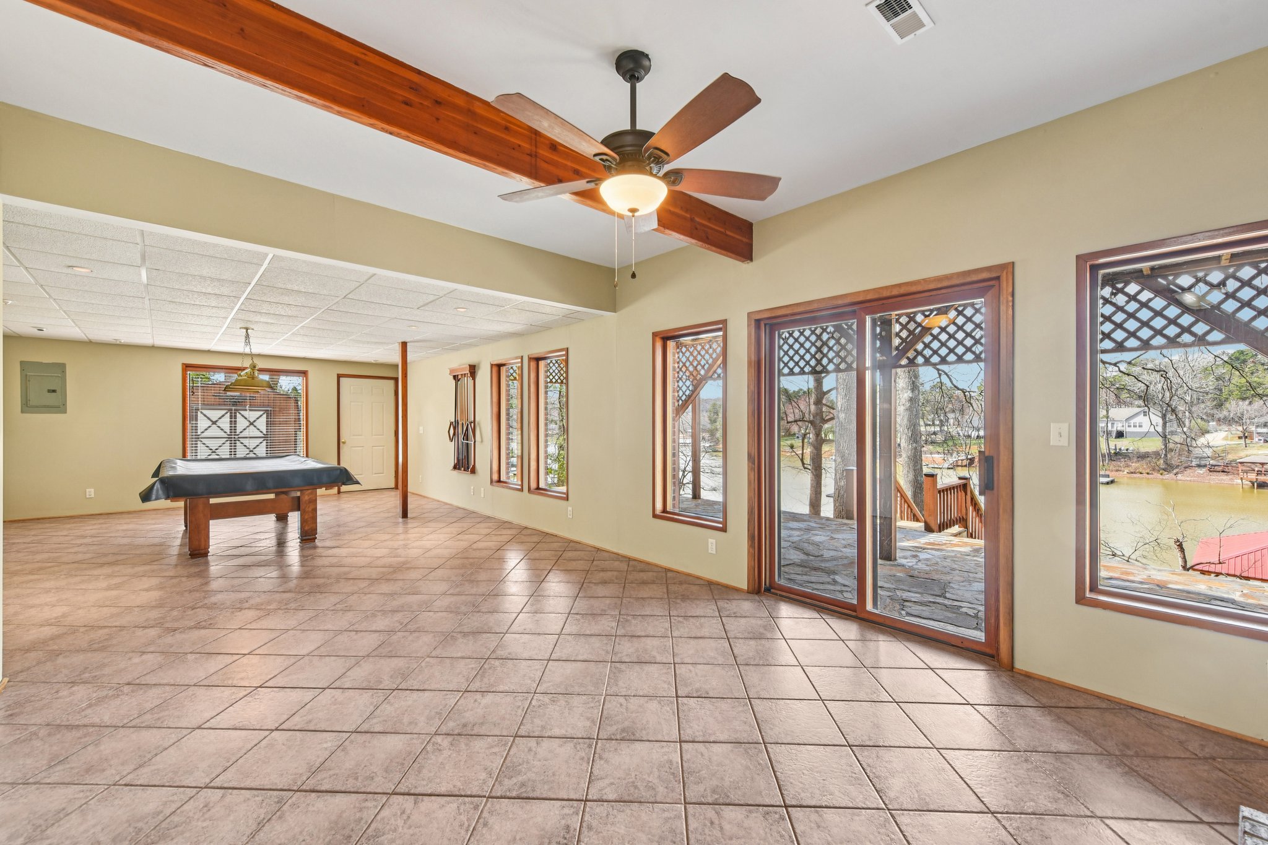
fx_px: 493
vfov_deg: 81.2
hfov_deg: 104.3
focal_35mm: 14
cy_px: 422
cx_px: 634
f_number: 8
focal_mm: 14
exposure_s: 1/15
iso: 160
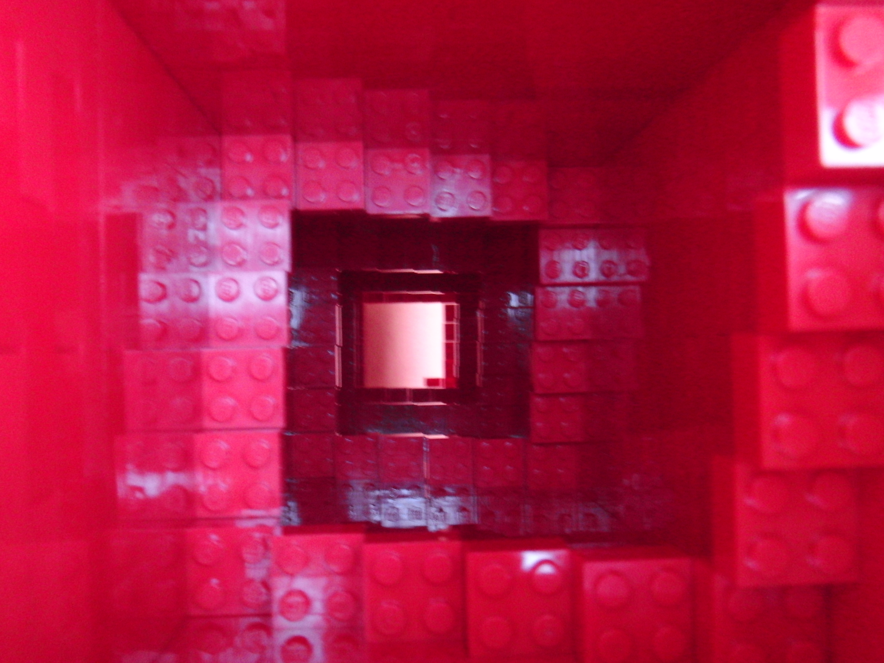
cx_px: 442
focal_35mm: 38
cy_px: 332
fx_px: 970
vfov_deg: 37.7
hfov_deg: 49.0
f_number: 3.9
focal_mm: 6.66
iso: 400
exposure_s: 1/4
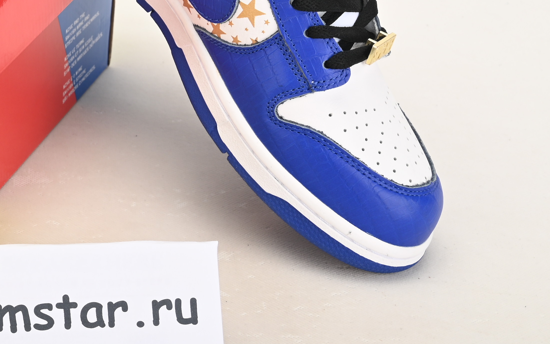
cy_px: -14
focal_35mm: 128
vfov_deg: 10.1
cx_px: -99
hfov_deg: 15.7
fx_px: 1919
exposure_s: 1/200
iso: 100
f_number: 11
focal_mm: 46
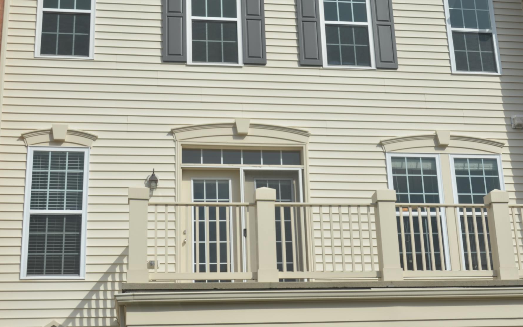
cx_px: 297
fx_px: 855
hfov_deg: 33.9
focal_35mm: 60
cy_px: 153
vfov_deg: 21.6
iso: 100
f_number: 10
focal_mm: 34
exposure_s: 1/400
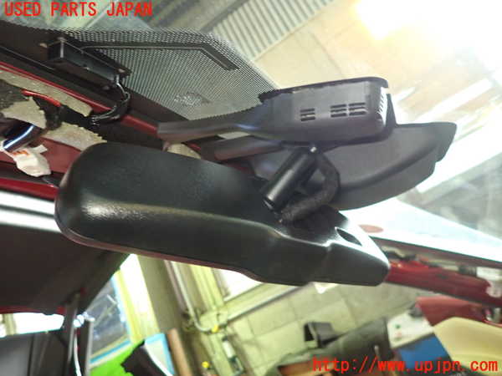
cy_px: 188
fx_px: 363
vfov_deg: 54.9
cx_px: 251
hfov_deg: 69.4
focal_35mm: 25
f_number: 2
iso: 500
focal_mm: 4.5
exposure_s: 1/30
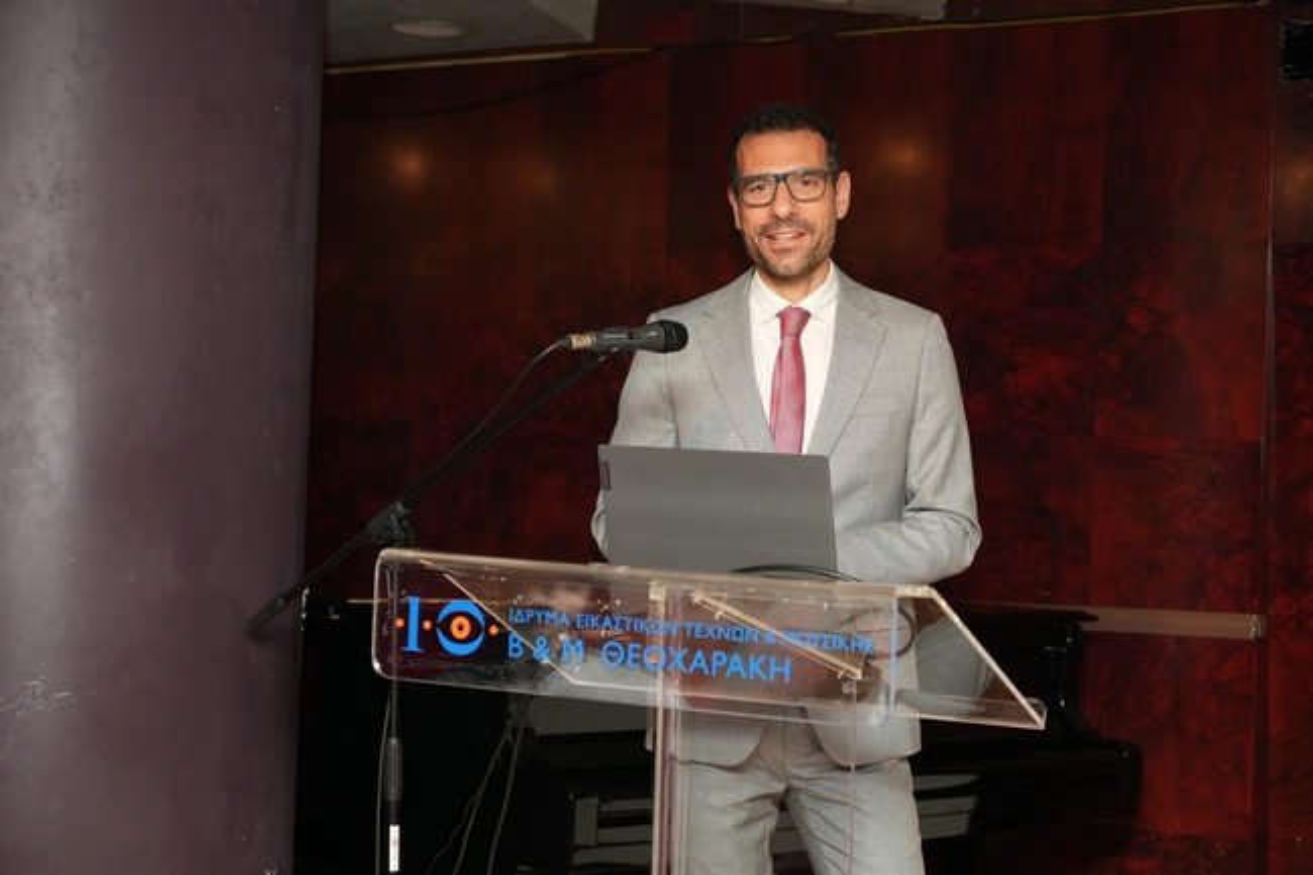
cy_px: 438
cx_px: 656
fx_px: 2552
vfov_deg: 19.4
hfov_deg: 28.9
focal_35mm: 70
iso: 1600
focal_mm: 70
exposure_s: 1/200
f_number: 4
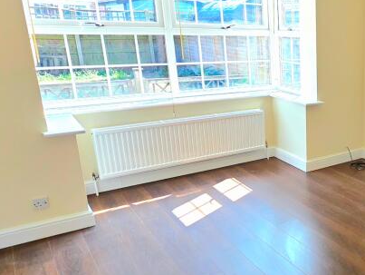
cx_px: 376
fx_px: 348
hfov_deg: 45.4
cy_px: 141
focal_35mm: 33
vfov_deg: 43.0
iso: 40
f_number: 1.9
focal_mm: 2.2
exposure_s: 1/112
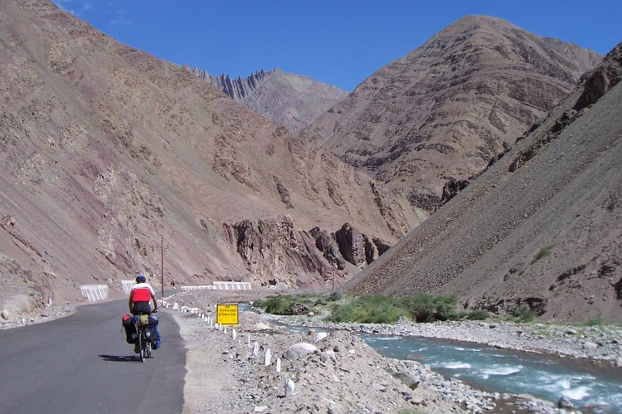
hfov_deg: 46.4
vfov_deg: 31.9
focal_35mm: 42
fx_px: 725
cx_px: 311
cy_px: 207
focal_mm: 7
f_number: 5.6
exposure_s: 1/500
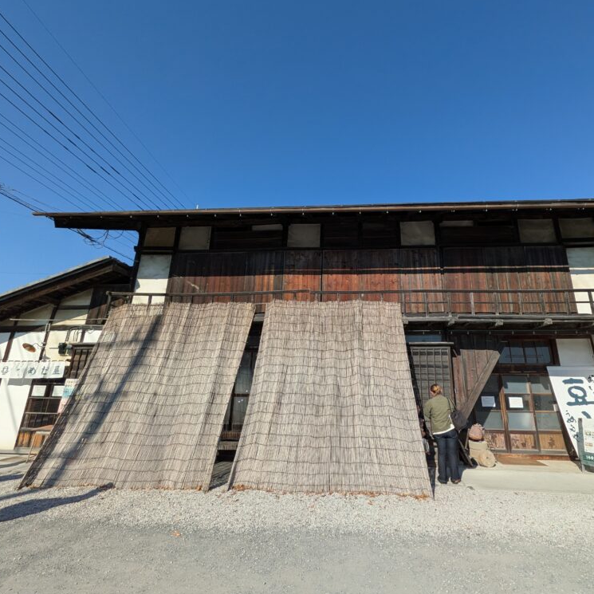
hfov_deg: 83.3
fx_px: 330
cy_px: 291
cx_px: 345
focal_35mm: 17
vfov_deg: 84.0
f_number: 2.2
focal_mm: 1.85
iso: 46
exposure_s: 1/2188
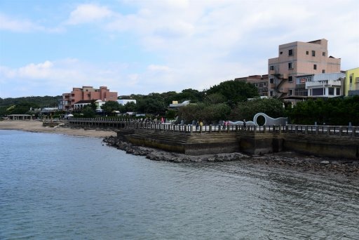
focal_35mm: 38
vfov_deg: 35.1
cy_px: 120
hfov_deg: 50.7
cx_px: 180
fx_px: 379
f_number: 7.1
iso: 100
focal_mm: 38
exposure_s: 1/250
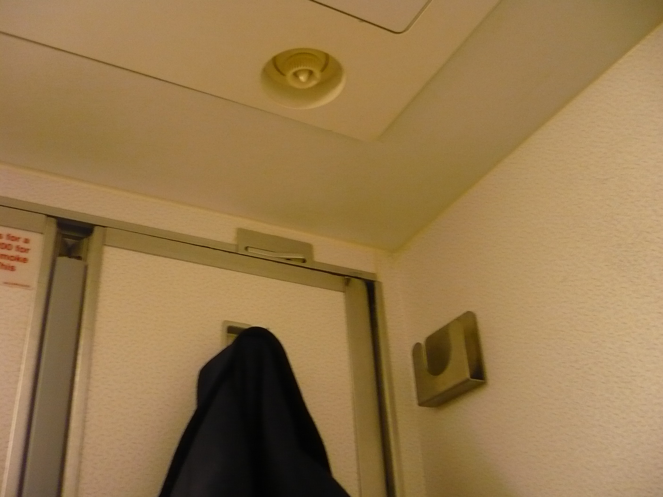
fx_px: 670
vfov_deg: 40.7
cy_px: 248
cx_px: 332
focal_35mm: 35
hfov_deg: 52.6
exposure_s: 1/8
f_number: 2.8
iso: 320
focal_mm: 5.8
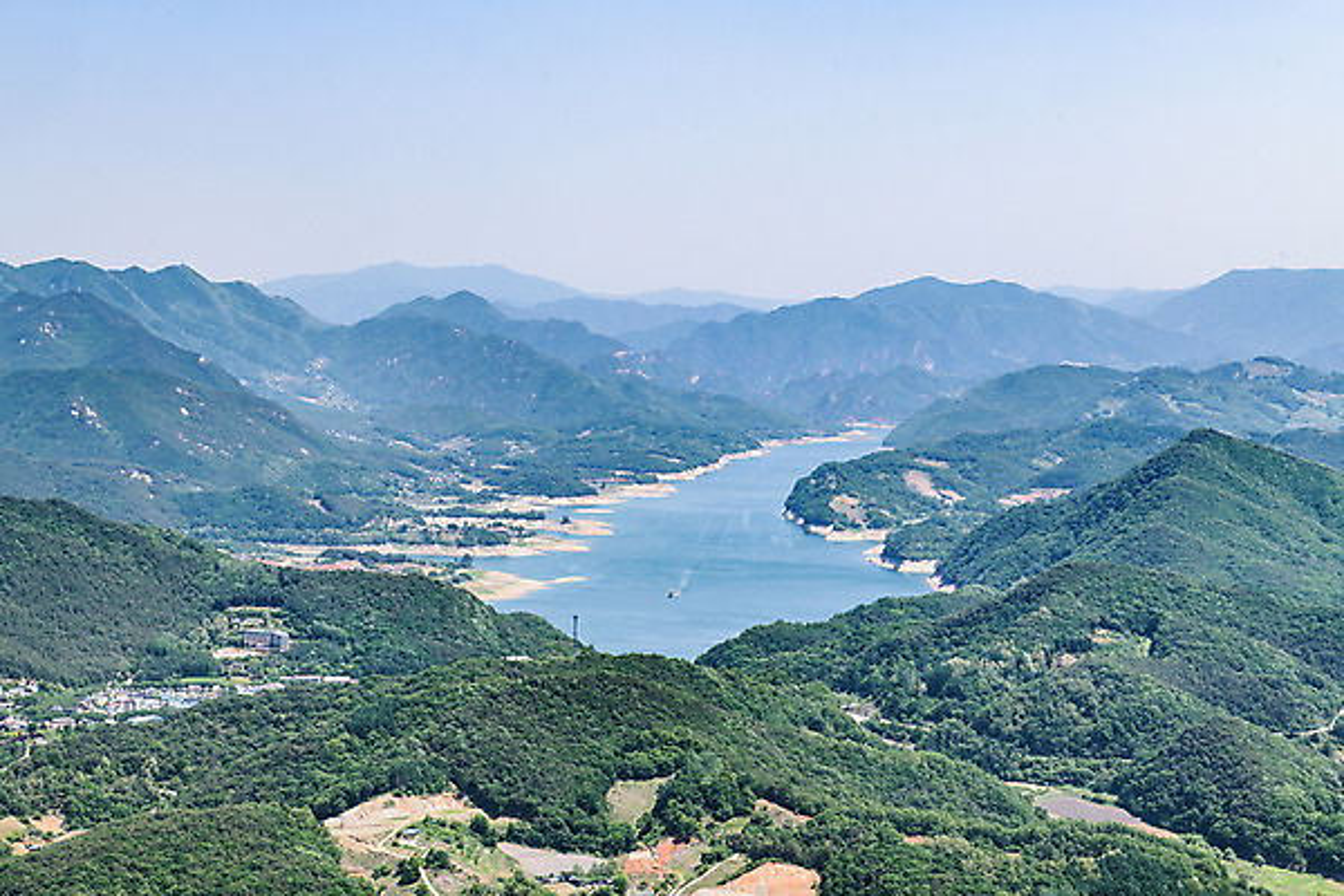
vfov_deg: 19.5
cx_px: 672
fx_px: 2613
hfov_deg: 28.8
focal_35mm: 70
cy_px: 448
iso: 100
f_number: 11
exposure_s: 1/200
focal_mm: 70
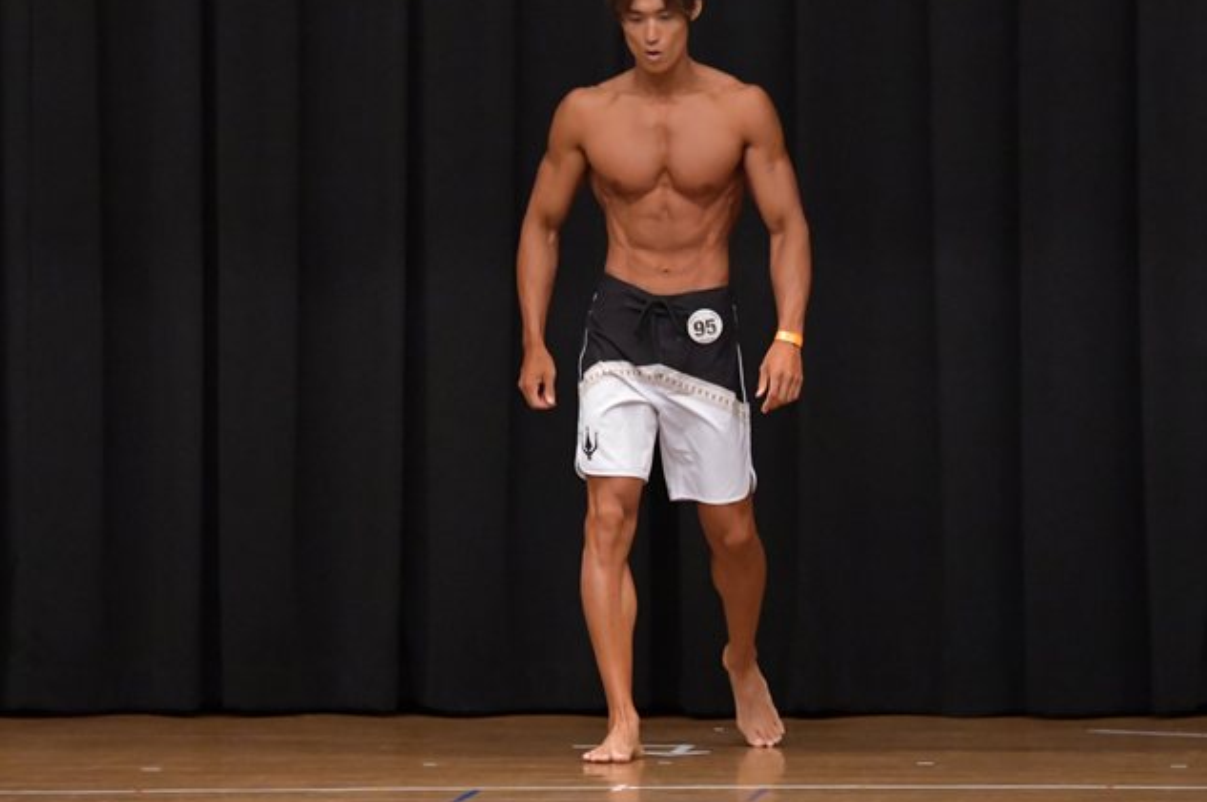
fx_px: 9849
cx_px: 583
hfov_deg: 7.0
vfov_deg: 4.7
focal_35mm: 294
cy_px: 360
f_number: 5.6
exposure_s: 1/400
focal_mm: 160
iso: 6400
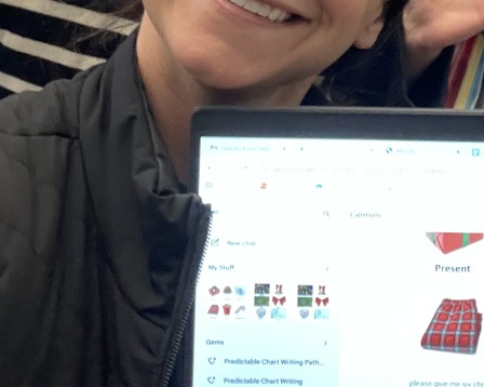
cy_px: -31
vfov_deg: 21.7
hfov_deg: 27.8
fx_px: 959
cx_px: 373
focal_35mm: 67
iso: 640
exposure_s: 1/30
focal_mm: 2.71
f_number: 2.2
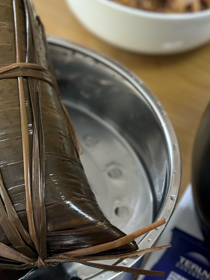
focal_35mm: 85
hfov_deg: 17.2
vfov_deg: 23.0
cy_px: 109
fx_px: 687
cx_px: 39
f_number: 1.78
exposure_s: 1/60
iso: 125
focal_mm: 6.76
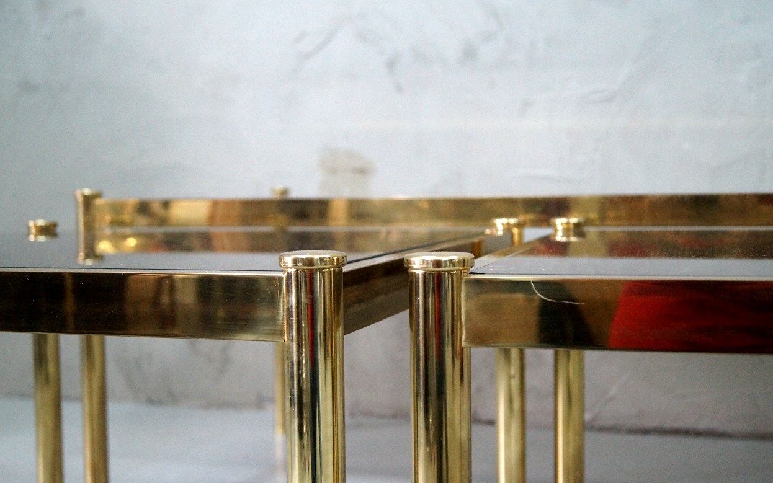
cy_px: 255
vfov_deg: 28.0
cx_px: 386
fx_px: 969
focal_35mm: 46
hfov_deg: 43.5
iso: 3200
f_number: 4.5
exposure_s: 1/160
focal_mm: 30
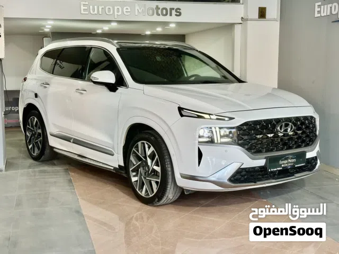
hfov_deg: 39.7
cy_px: 127
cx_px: 170
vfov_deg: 30.3
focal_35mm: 48
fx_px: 470
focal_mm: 6.86
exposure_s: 1/100
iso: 50
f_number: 1.78
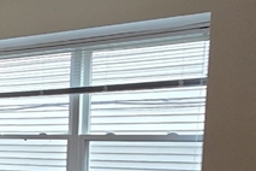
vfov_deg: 19.6
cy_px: 207
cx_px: -38
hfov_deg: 27.7
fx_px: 462
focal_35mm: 65
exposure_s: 1/60
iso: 125
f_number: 2.2
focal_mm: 2.2
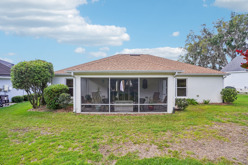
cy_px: 82
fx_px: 117
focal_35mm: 17
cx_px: 124
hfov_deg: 93.3
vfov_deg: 70.4
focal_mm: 17
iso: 200
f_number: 20
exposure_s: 1/30
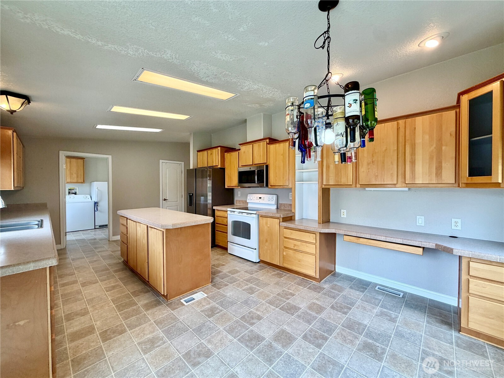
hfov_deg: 102.1
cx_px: 252
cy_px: 189
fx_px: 204
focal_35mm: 14
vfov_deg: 85.7
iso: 125
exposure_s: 1/120
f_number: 2.2
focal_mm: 2.22
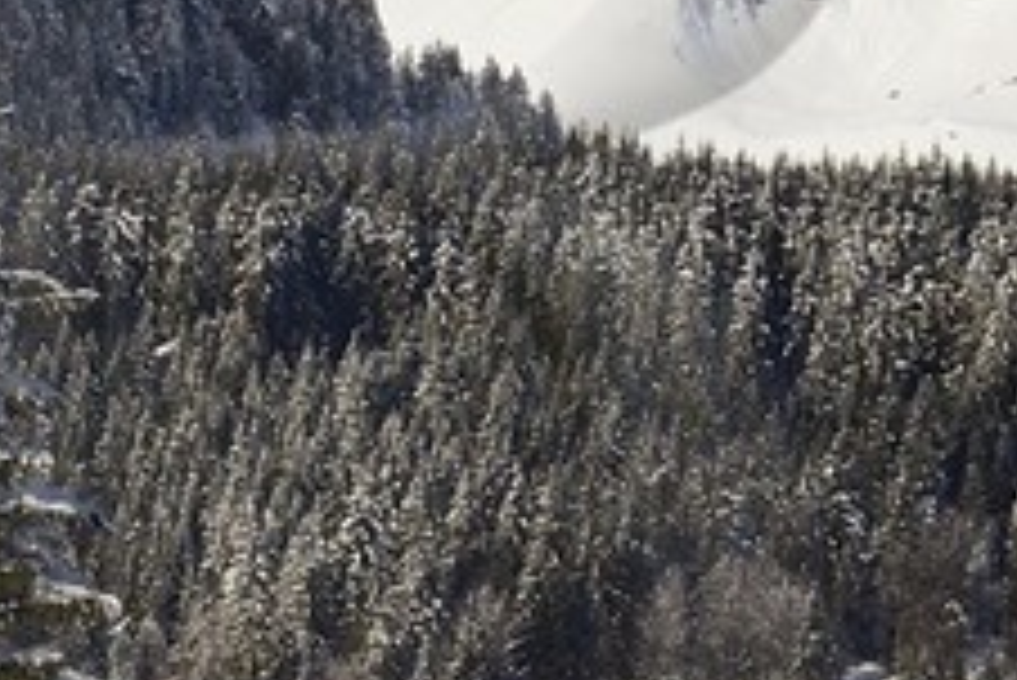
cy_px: 194
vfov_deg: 3.9
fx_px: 10007
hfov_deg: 5.8
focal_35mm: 354
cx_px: -198
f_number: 18
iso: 200
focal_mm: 50
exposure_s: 1/250
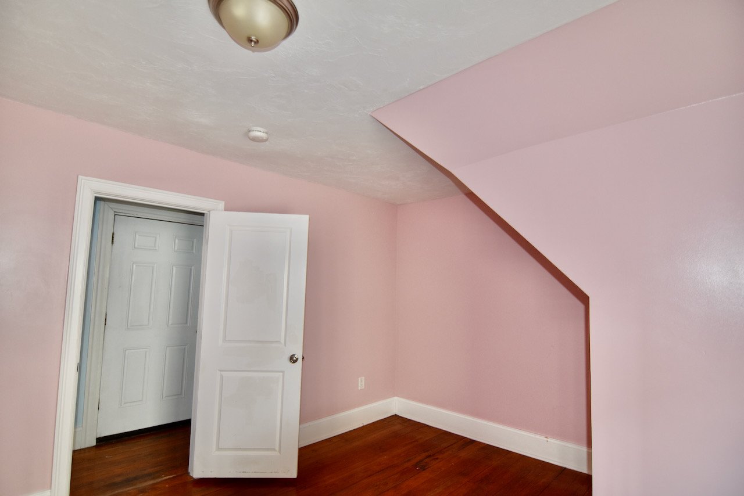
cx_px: 372
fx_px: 372
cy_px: 248
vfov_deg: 67.4
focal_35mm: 18
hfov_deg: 90.0
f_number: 2.8
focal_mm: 12
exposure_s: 1/60
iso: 400
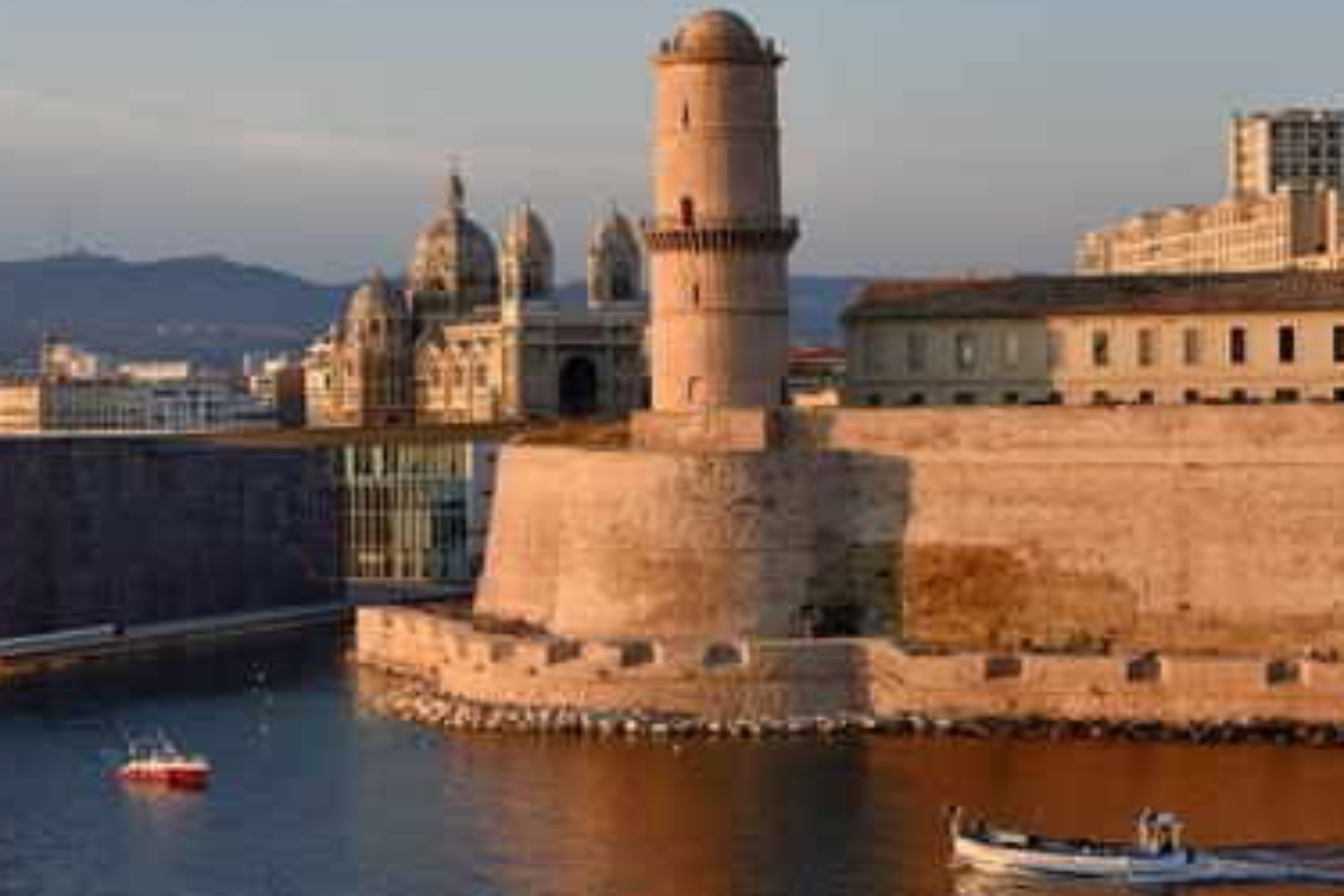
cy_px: 419
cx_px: 710
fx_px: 3136
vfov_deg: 16.3
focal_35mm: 84
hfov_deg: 24.2
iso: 200
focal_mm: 75
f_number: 5.6
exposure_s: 1/320
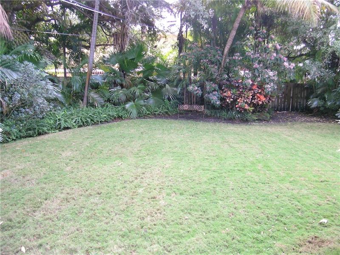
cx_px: 170
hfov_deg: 63.4
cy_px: 128
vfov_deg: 49.7
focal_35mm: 28
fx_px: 275
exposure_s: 1/51.2
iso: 71
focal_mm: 5.8
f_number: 3.1
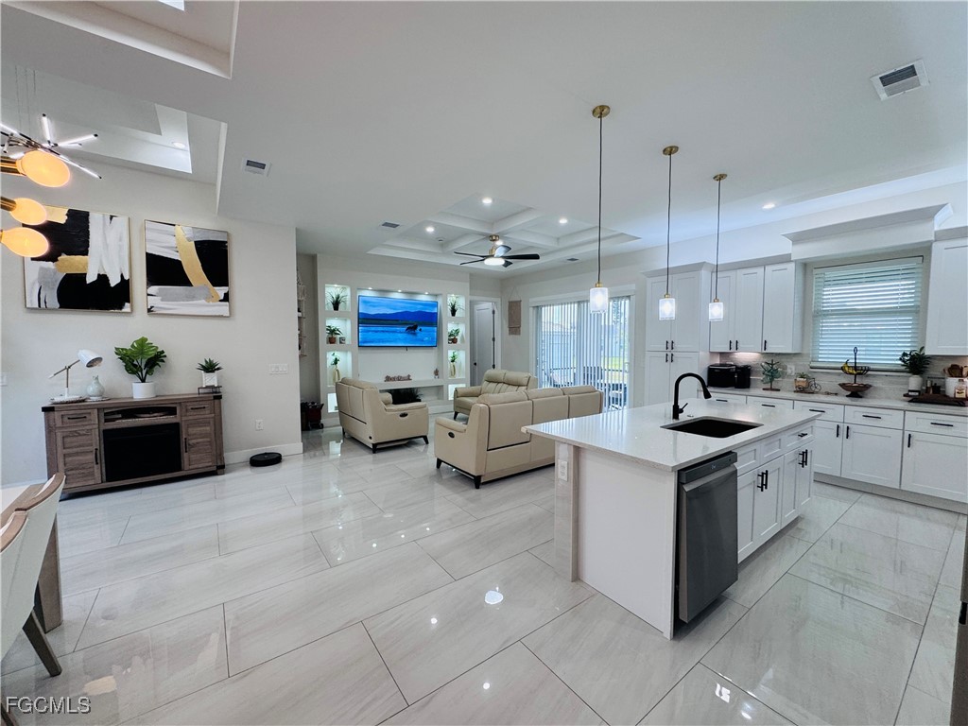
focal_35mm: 14
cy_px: 363
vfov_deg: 85.7
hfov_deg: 102.1
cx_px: 484
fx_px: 391
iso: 125
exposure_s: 1/120
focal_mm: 2.22
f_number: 2.2
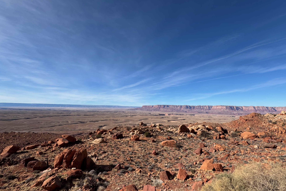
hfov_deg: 100.4
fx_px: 119
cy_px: 101
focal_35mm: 15
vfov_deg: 77.3
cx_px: 146
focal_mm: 2.22
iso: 50
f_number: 2.2
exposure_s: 1/2770
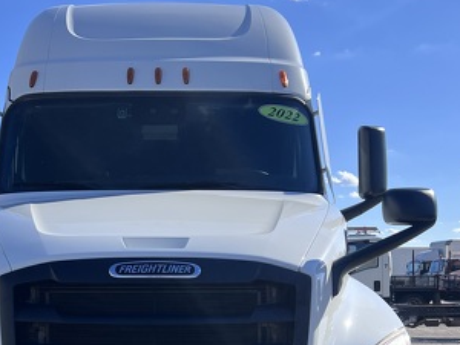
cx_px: 158
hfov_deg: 36.5
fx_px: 691
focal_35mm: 52
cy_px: 279
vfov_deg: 27.4
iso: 50
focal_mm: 5.7
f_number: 1.5
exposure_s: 1/4444
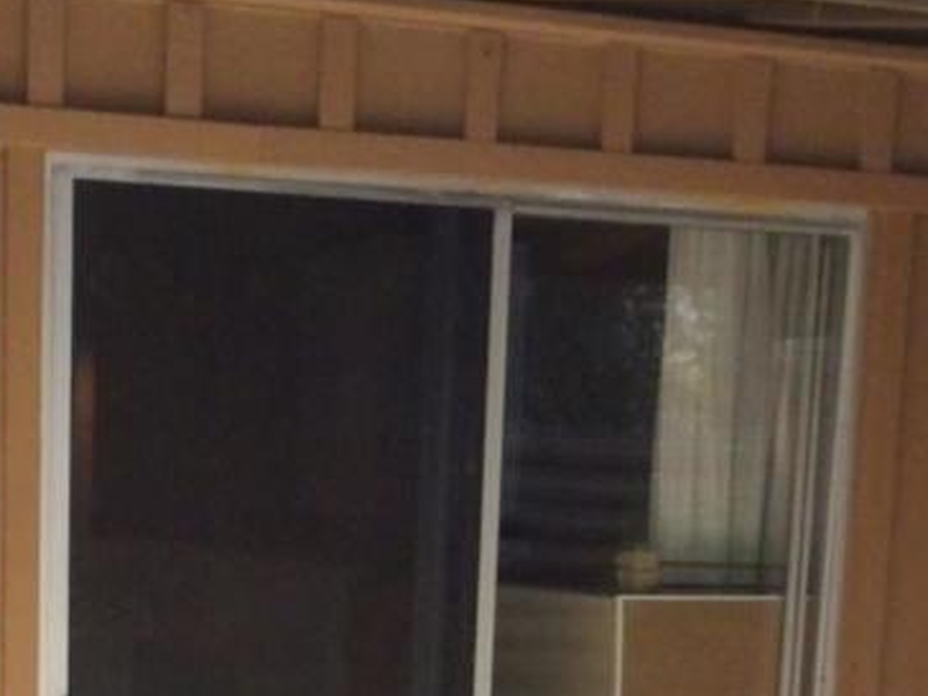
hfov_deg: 25.3
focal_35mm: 76
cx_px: 214
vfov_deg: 18.2
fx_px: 2037
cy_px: 887
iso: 854
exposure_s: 1/60
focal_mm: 4.9
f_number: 10.4
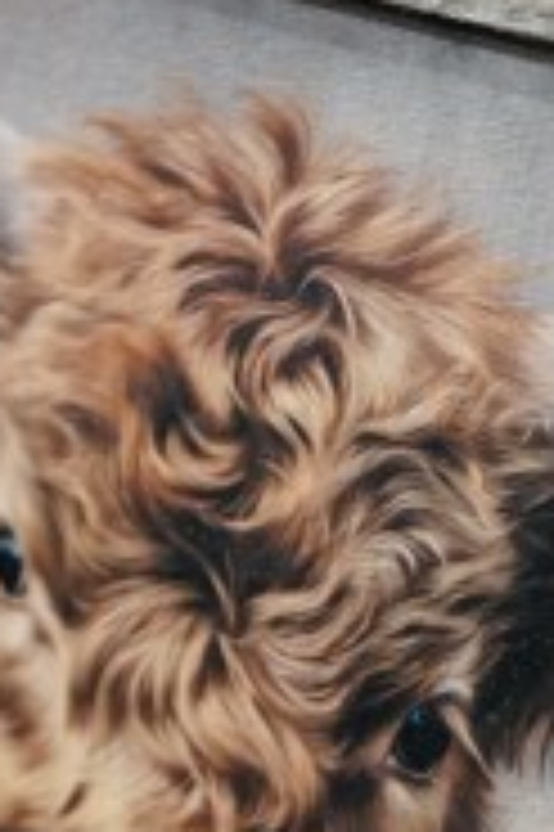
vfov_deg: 19.2
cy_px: 796
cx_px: 302
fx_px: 2405
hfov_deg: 13.1
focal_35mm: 104
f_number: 4
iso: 2500
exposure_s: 1/60
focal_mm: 32
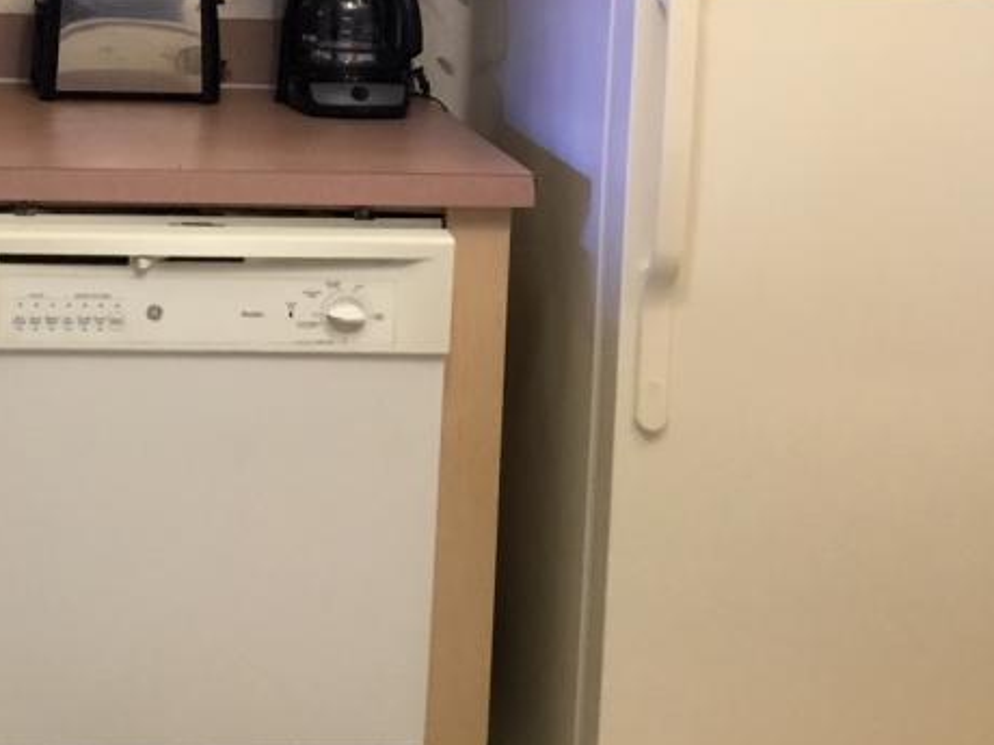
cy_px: -26
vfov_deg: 20.5
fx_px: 1981
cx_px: 26
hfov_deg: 26.8
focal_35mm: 69
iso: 100
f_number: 2.4
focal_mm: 3.3
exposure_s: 1/30
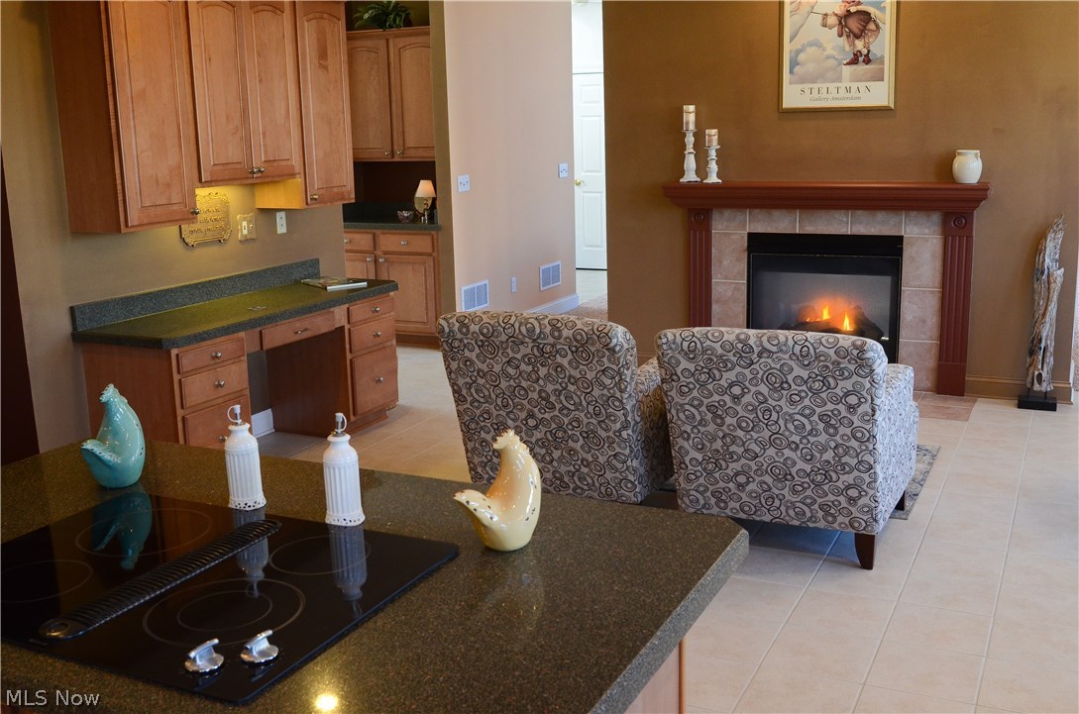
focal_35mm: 36
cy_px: 357
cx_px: 540
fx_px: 1077
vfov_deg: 36.7
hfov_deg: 53.2
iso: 1000
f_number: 8
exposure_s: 1/25
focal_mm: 24
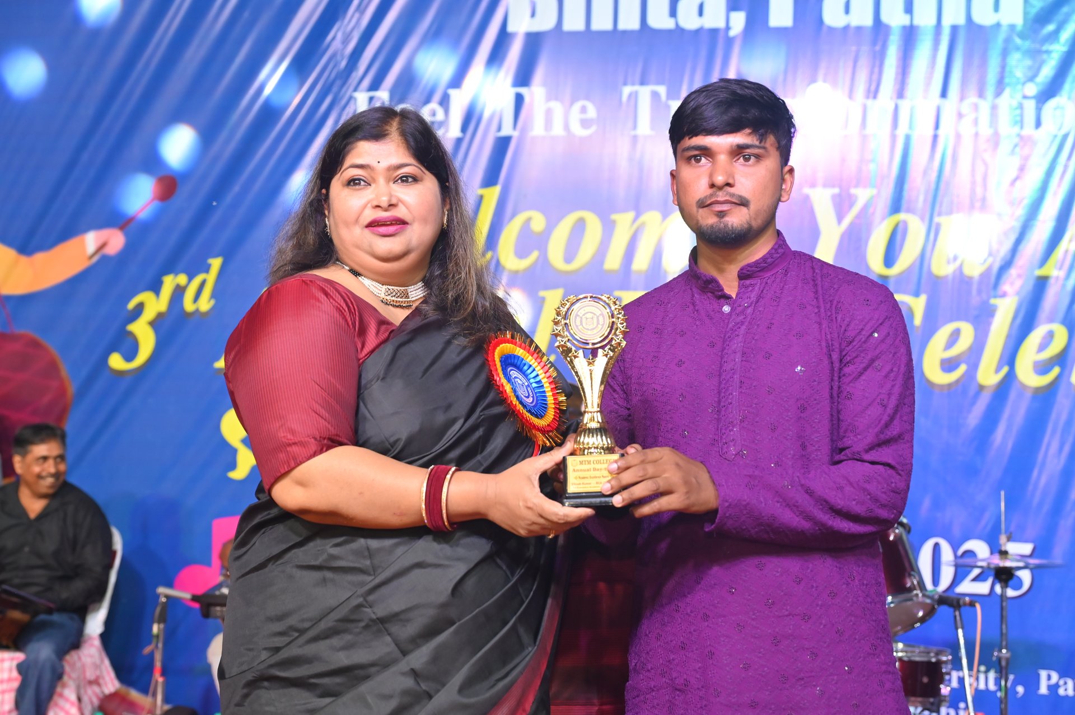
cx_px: 538
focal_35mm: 52
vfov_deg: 26.0
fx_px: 1552
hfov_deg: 38.2
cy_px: 358
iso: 1000
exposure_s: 1/100
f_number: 4.5
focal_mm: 52
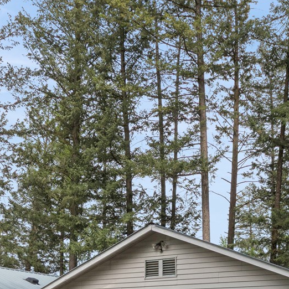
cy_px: 334
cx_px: 157
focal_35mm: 53
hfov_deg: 32.2
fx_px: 501
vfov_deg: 28.6
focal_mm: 10
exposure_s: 1/500
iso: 100
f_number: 6.3
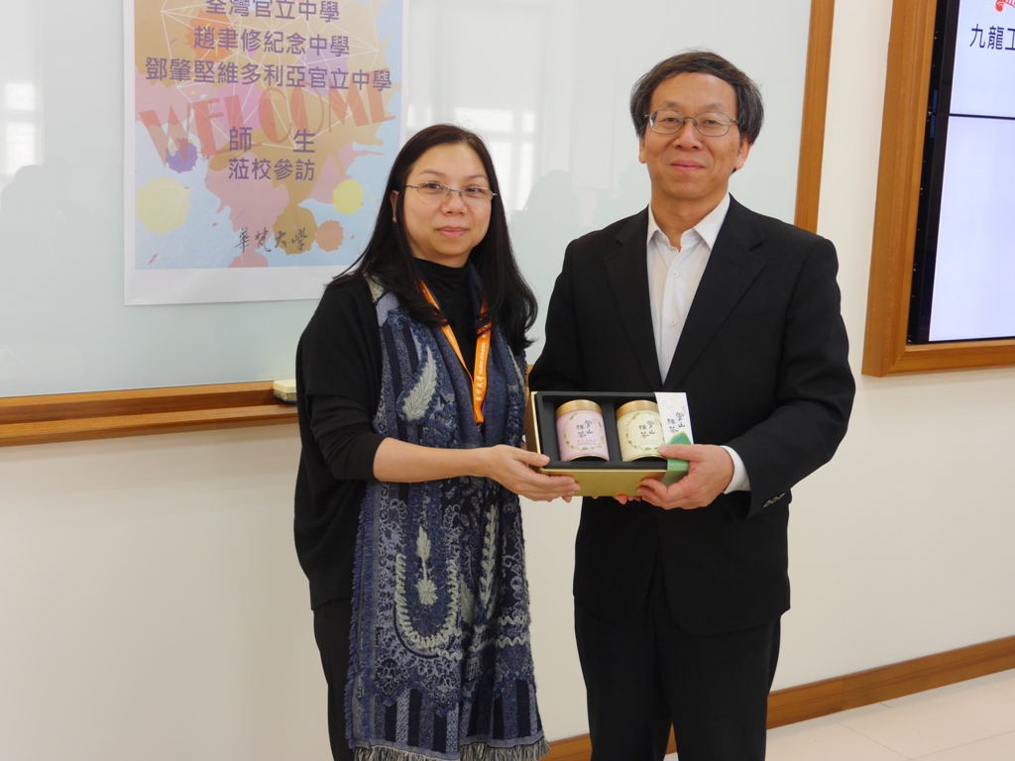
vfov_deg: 29.1
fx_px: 1466
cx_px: 508
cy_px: 380
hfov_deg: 38.2
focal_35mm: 50
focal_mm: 25
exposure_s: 1/60
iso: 400
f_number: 5
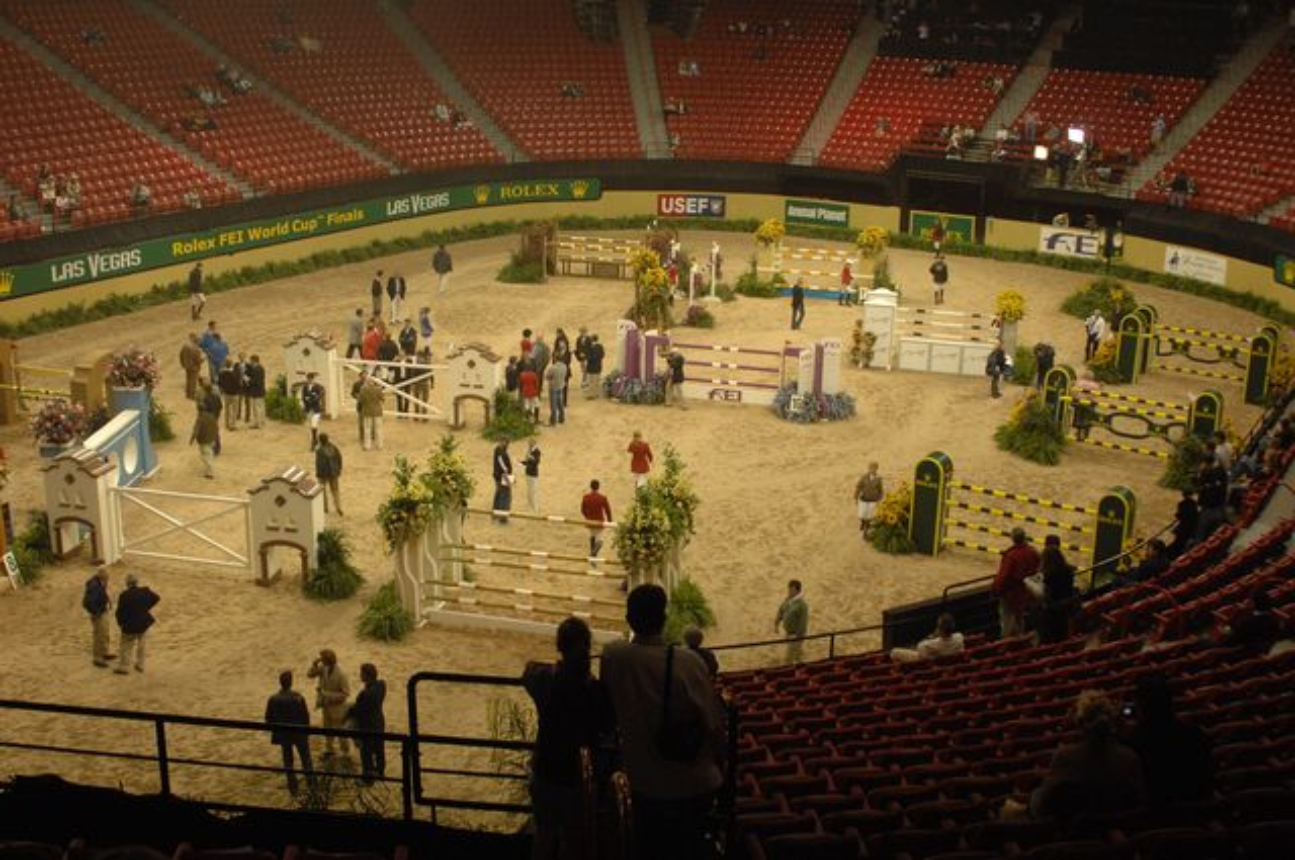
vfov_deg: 31.8
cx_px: 648
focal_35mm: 42
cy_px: 430
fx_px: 1509
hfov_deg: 46.5
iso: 640
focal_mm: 28
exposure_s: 1/125
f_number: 4.5
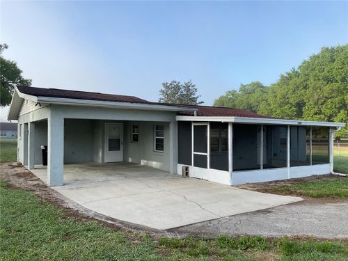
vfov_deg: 48.2
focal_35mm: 29
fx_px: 292
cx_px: 174
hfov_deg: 61.7
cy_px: 130
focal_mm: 3
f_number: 1.8
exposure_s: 1/929
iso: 16
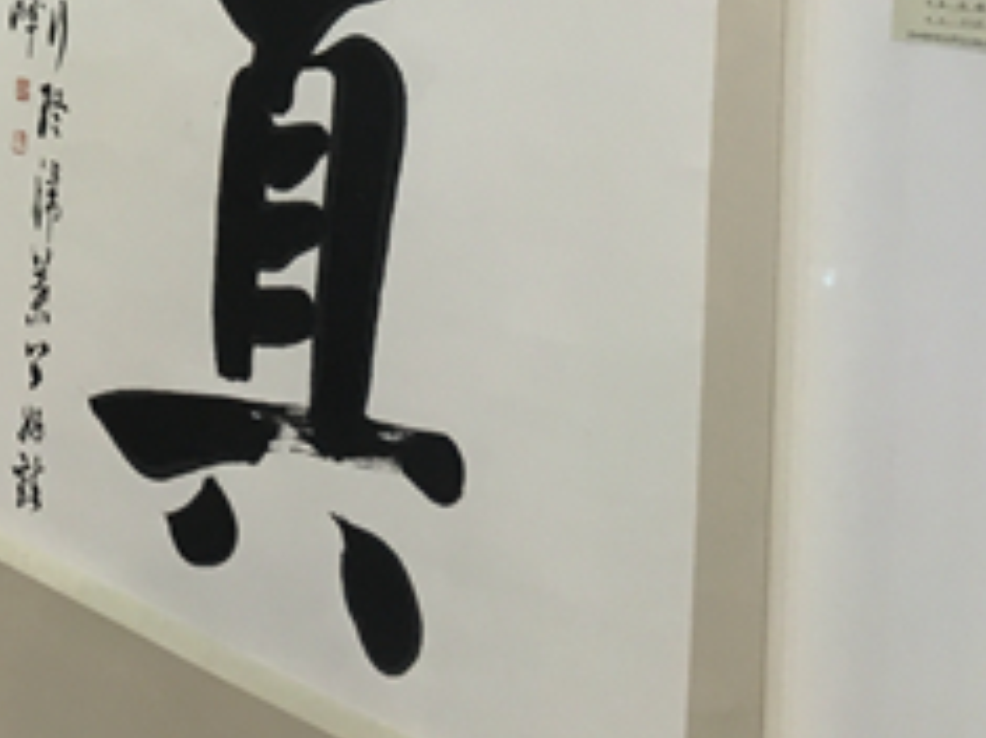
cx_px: -113
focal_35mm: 79
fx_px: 2249
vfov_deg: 17.4
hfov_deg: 23.2
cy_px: -243
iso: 64
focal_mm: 4.15
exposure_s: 1/33
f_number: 2.2
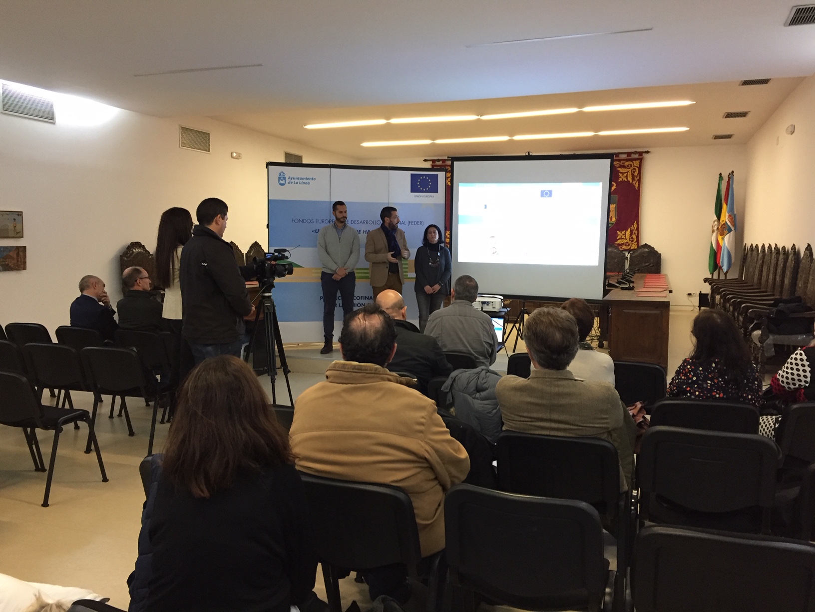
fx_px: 683
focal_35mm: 29
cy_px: 306
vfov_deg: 48.2
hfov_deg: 61.7
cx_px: 408
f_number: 2.2
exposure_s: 1/33
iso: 200
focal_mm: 4.15
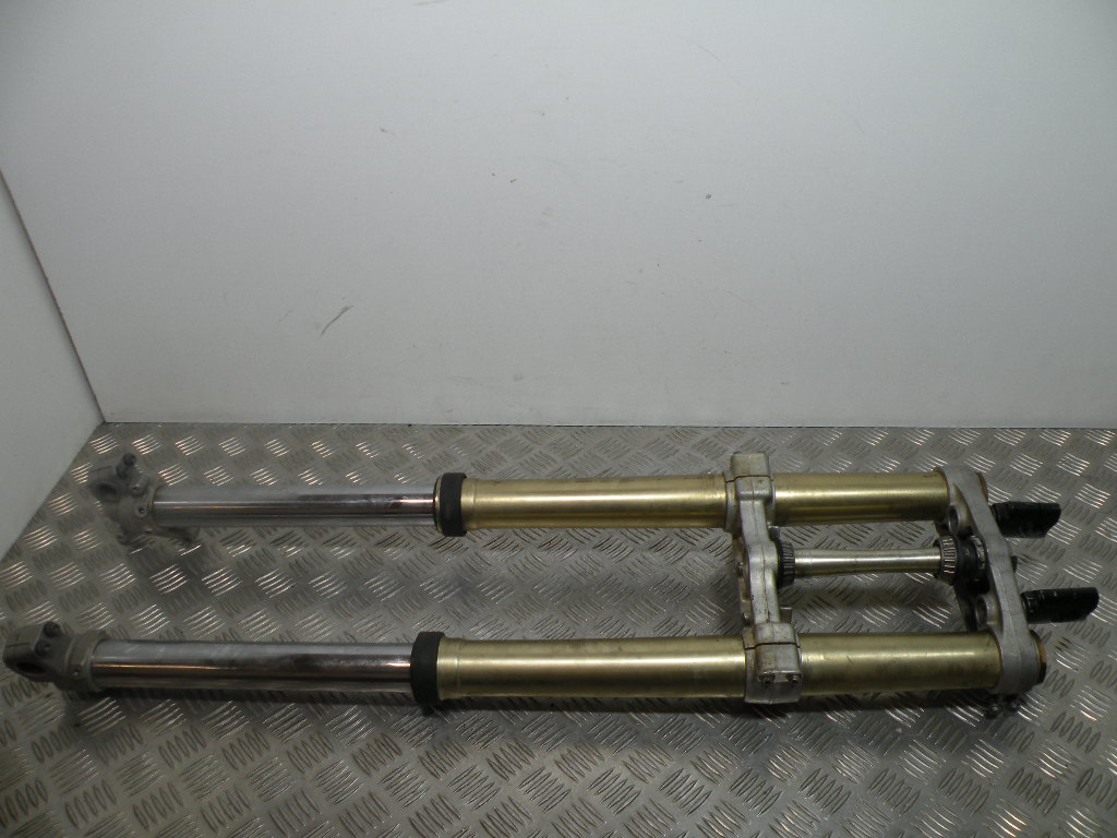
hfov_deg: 65.3
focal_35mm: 27
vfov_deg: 51.4
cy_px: 419
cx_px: 558
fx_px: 871
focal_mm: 4.7
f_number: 3.5
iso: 64
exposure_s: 1/114
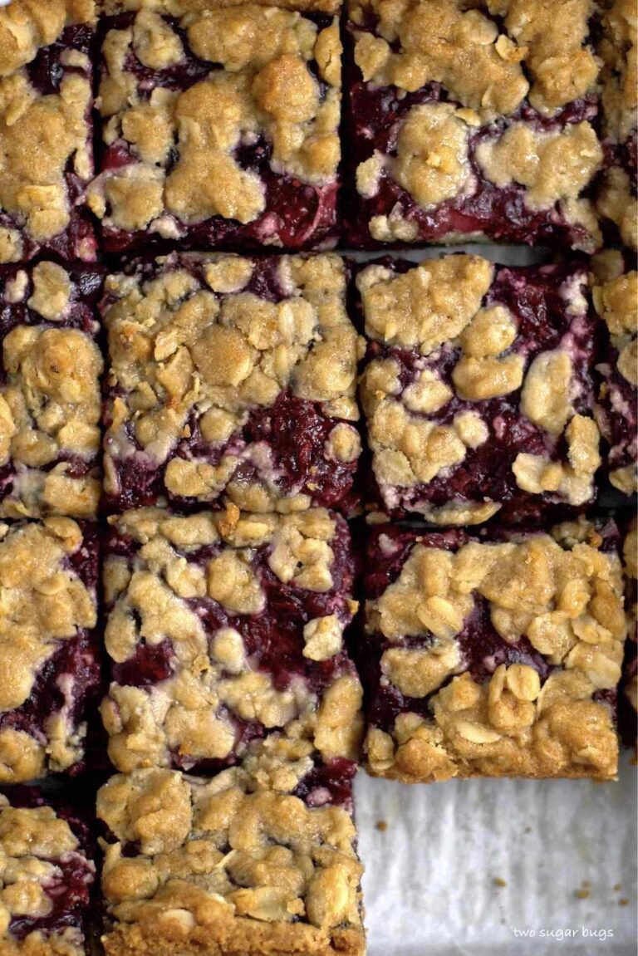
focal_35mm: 75
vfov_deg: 27.0
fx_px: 1992
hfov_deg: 18.2
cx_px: 319
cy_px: 478
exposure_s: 1/125
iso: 200
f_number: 2.8
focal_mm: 50
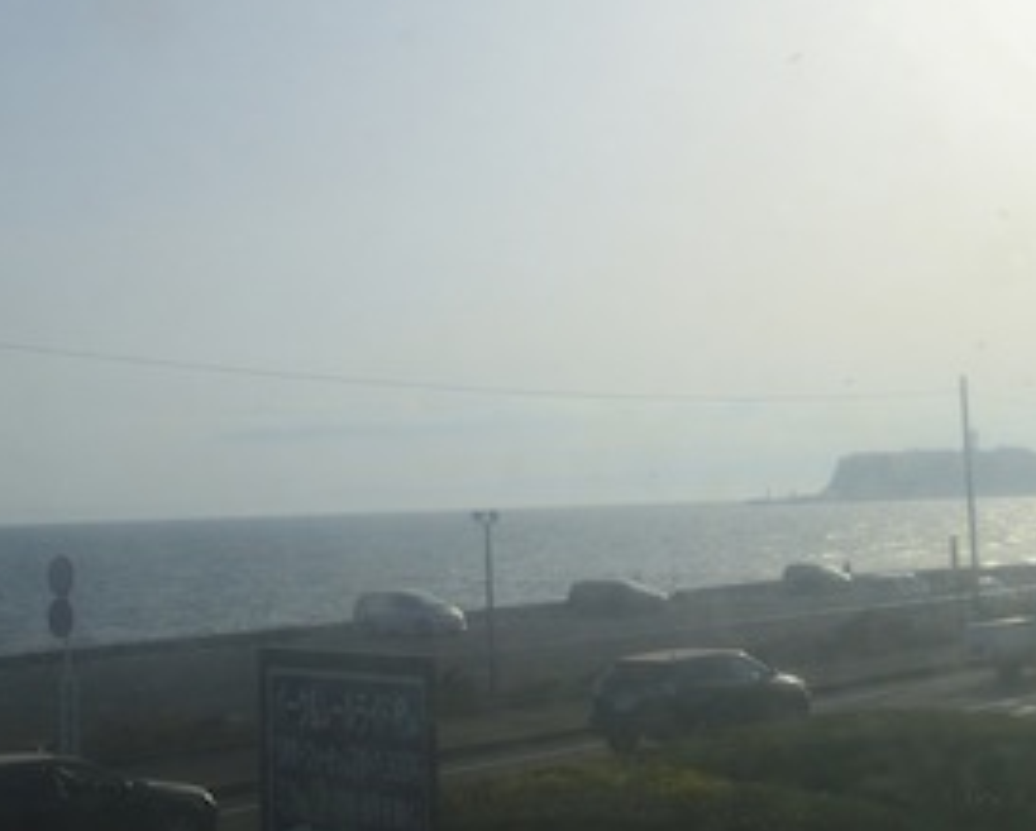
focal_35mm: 60
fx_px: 1842
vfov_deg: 25.4
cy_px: 340
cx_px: 520
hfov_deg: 31.4
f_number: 5.6
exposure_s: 1/2000
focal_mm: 8.7
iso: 200
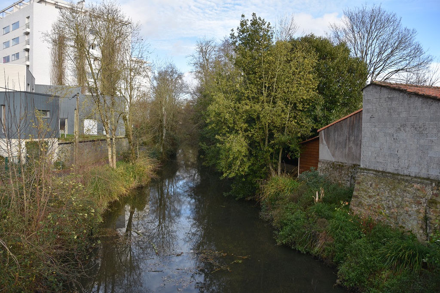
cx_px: 220
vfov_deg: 47.9
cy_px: 146
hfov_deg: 67.4
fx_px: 330
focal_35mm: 27
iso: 100
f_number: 4
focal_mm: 18
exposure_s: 1/250
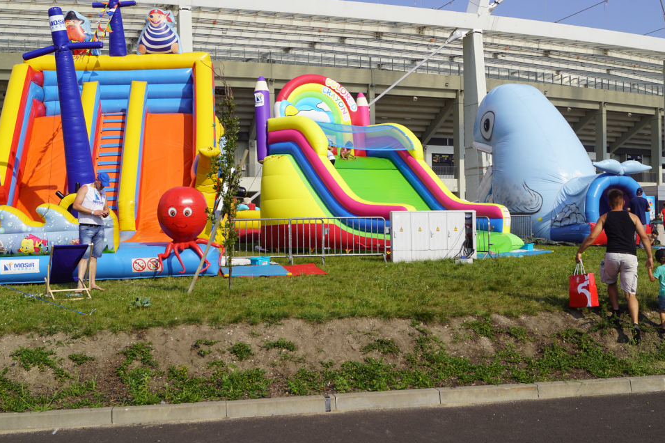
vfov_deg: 30.5
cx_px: 345
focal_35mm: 44
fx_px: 812
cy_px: 221
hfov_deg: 44.5
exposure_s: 1/200
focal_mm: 28
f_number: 11
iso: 100
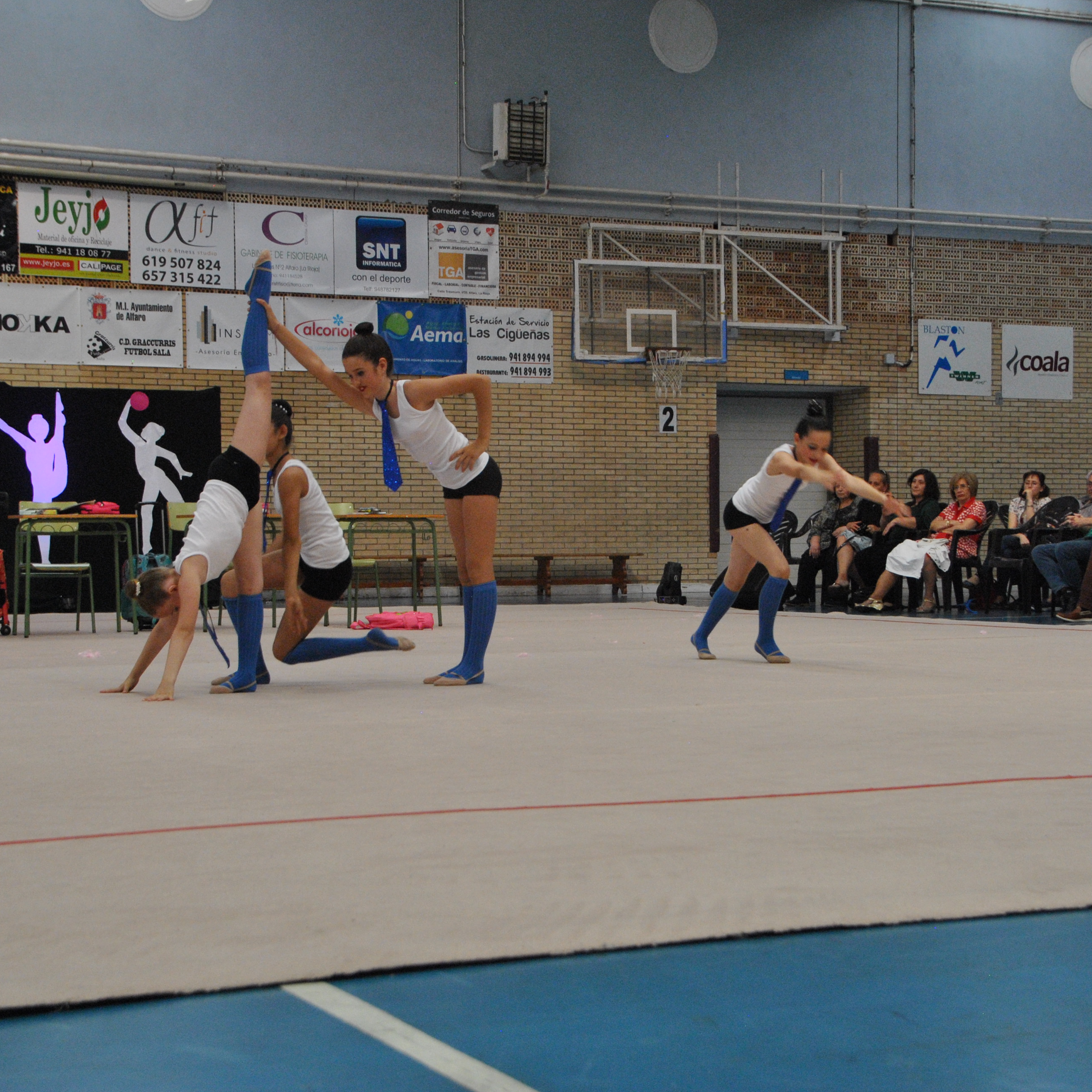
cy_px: 547
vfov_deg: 26.5
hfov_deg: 26.5
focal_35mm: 65
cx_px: 611
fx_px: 2320
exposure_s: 1/125
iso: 800
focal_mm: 34
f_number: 5.6
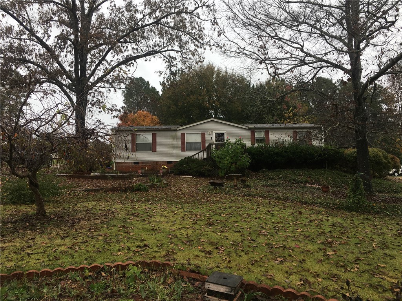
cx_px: 201
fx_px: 337
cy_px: 150
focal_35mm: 29
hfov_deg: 61.7
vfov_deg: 48.2
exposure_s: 1/221
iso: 25
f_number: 2.2
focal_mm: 4.15
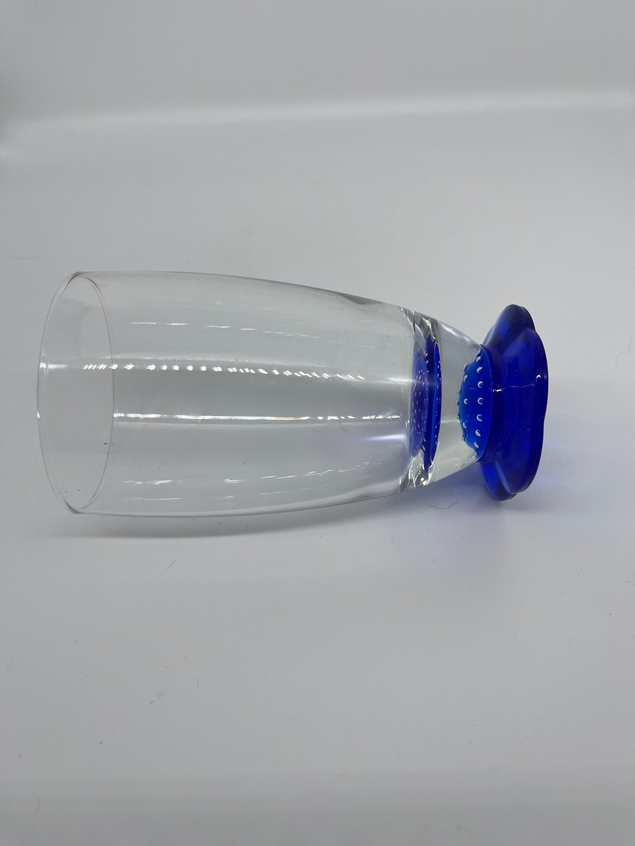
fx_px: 636
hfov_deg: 53.1
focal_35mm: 26
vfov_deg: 67.3
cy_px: 423
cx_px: 318
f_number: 1.6
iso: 50
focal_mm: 5.1
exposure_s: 1/563
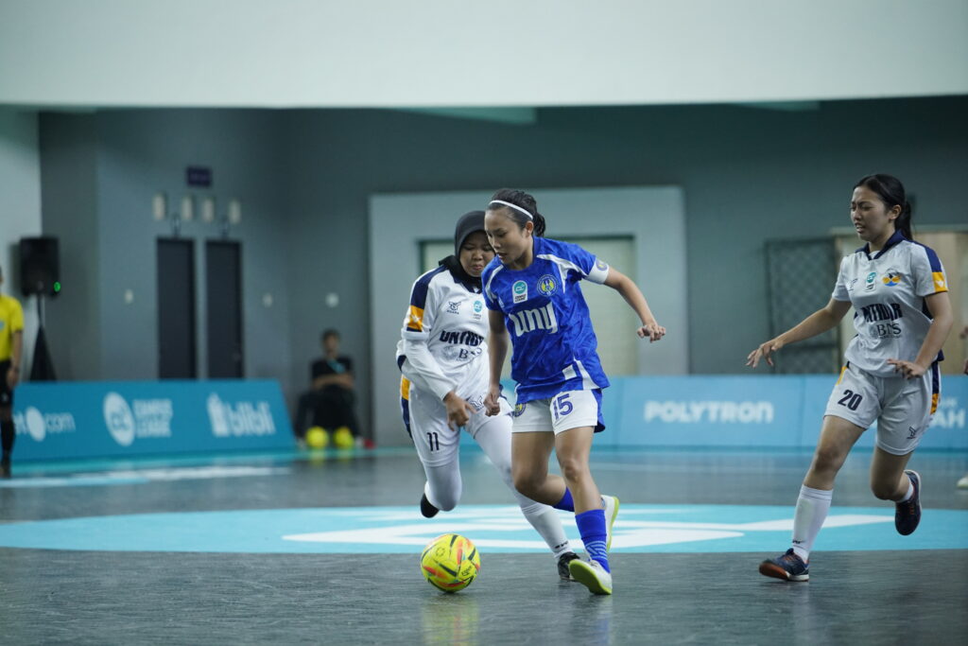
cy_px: 323
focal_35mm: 150
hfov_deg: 13.7
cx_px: 484
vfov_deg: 9.2
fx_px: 4034
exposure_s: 1/500
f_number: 2.8
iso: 4000
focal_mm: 150
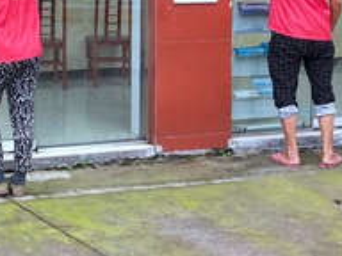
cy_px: -14
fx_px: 988
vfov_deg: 14.5
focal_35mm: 100
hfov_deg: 19.6
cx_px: 119
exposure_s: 1/436
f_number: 1.8
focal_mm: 3.95
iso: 50
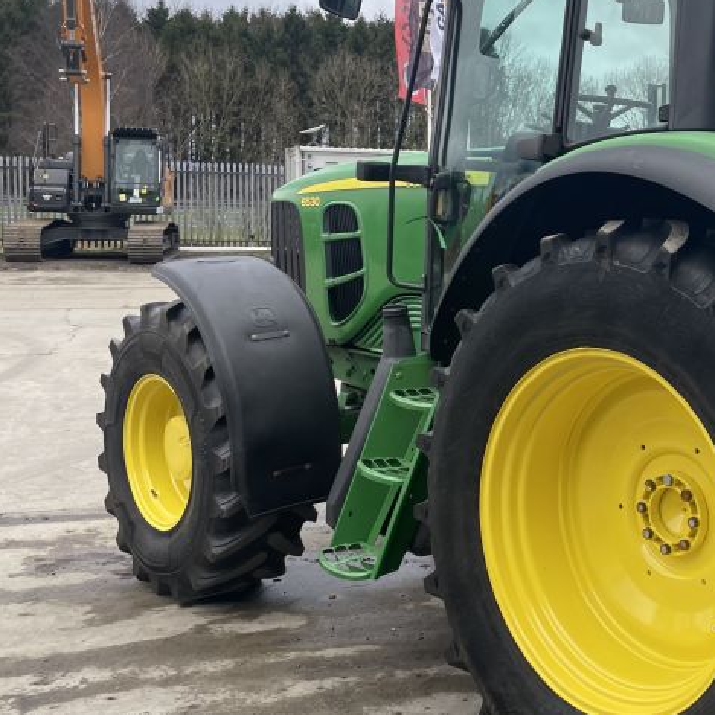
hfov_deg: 32.7
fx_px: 1145
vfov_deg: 34.6
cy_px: 309
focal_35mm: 49
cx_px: 662
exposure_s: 1/121
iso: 32
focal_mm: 4.2
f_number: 1.6
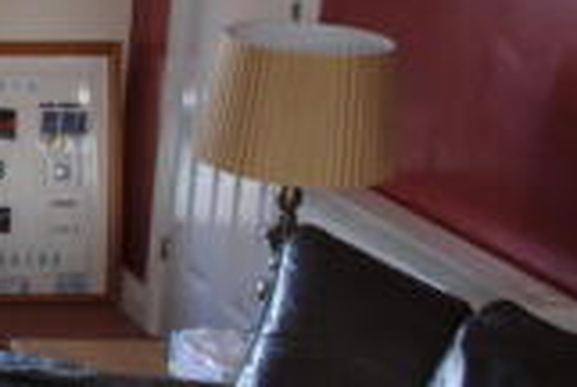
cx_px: -572
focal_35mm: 109
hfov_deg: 15.2
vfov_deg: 12.6
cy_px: 138
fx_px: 1750
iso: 200
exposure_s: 1/15
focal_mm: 18
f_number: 3.5
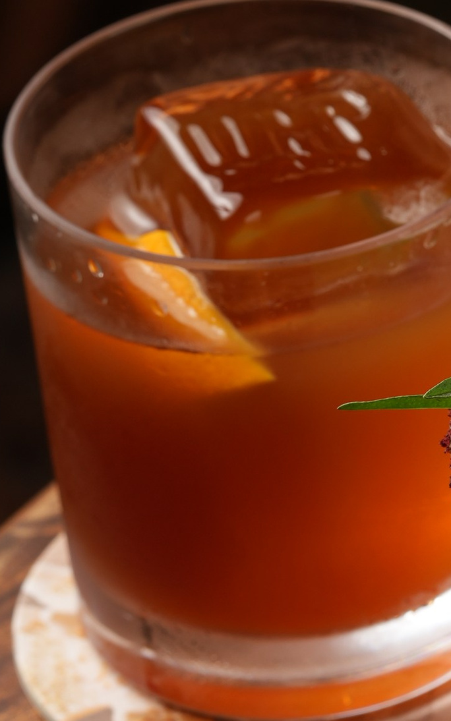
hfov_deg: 4.1
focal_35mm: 322
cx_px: 707
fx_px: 6331
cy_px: 395
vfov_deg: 6.5
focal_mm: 90
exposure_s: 1/160
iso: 125
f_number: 8
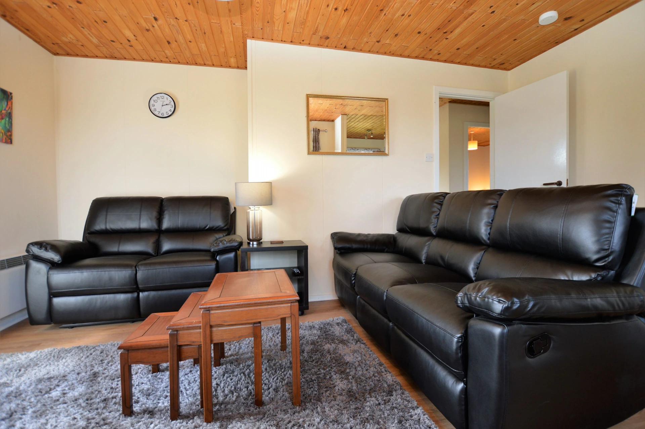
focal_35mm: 15
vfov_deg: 77.2
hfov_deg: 100.4
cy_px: 214
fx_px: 268
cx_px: 322
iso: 400
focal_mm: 10
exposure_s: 1/60
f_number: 3.5
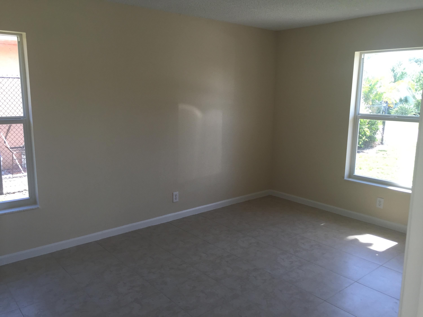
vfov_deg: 48.2
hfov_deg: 61.7
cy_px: 158
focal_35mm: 29
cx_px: 212
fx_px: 354
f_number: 2.2
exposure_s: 1/60
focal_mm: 4.15
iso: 32
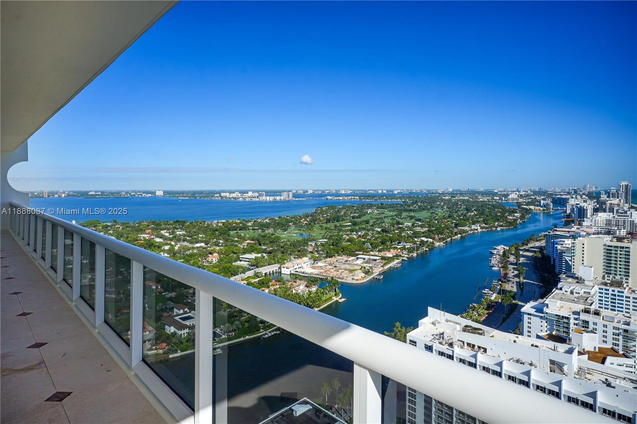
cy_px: 212
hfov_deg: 84.0
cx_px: 318
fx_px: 354
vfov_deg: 61.9
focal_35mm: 20
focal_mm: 20
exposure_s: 1/1600
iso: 250
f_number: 10
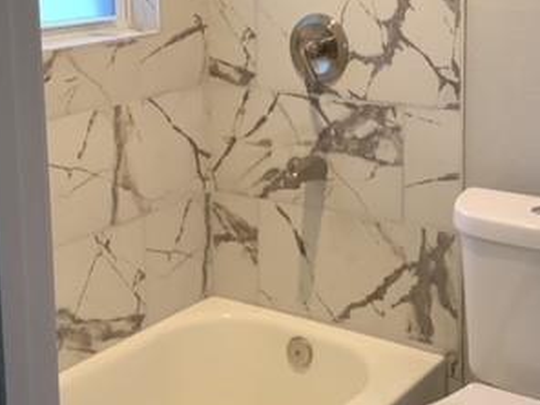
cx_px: 379
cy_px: 71
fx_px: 1045
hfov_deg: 28.7
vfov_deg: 21.6
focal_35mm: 67
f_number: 2.4
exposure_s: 1/60
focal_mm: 3.3
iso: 200
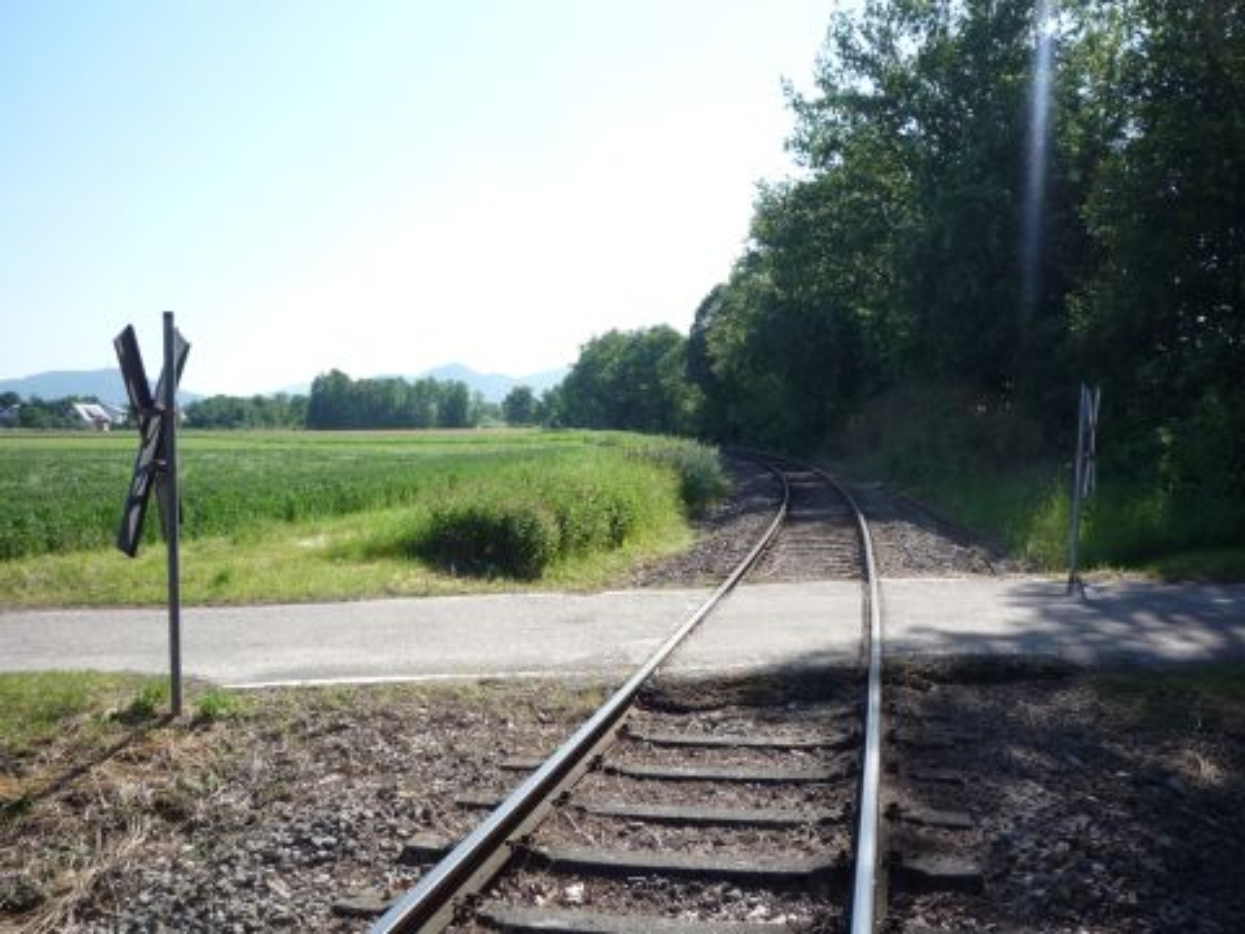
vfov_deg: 44.2
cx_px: 622
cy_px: 467
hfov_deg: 56.8
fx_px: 1151
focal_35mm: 32
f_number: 4
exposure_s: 1/400
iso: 100
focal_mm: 5.2
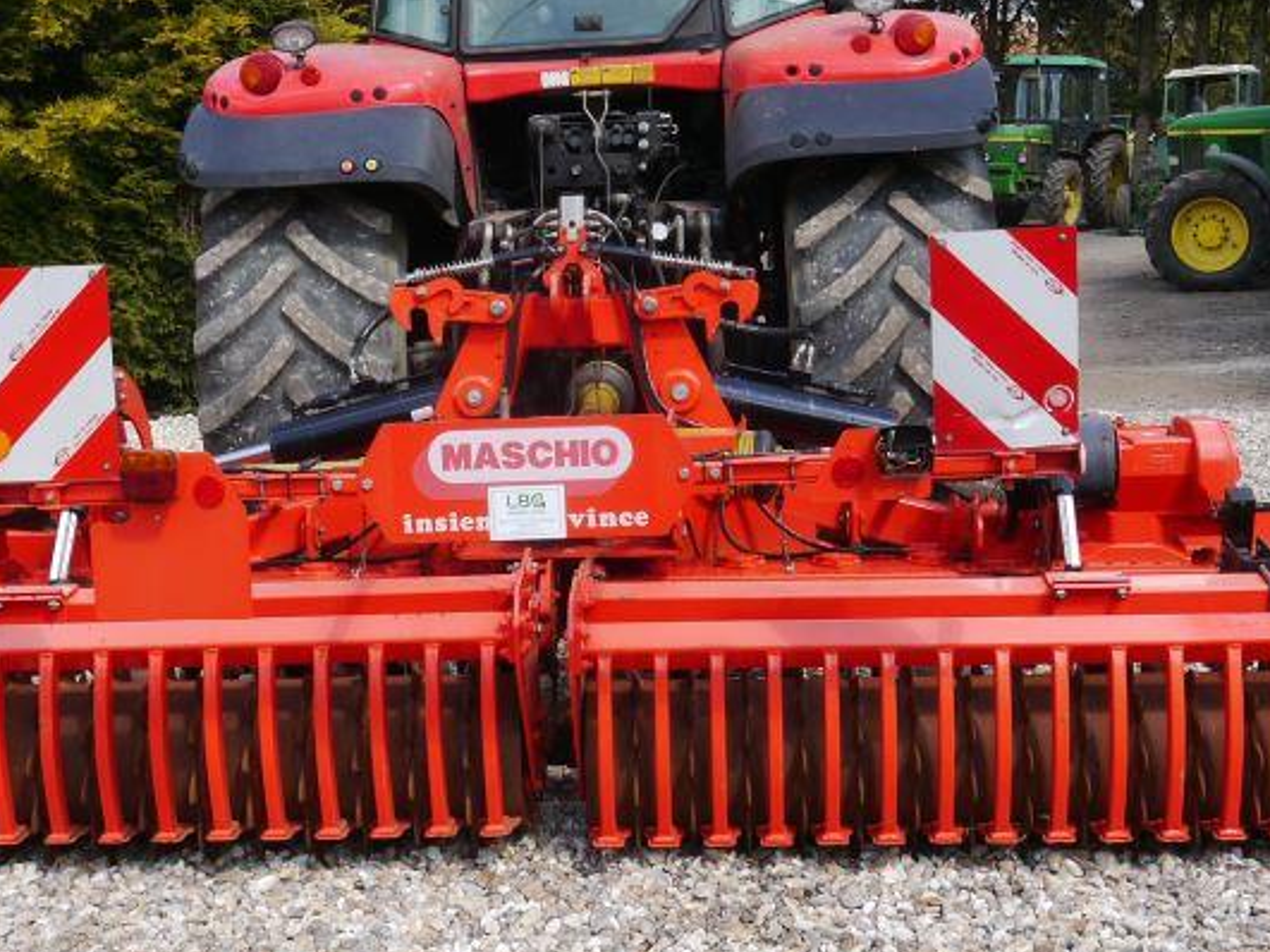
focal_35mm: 54
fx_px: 1981
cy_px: 414
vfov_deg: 27.0
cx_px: 605
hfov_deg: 35.5
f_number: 5.6
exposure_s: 1/320
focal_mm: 14
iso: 160
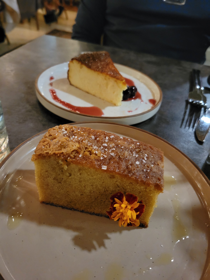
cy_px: 140
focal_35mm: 26
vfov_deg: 67.3
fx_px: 210
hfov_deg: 53.1
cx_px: 105
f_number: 1.8
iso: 1250
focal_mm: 5.4
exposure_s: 1/20
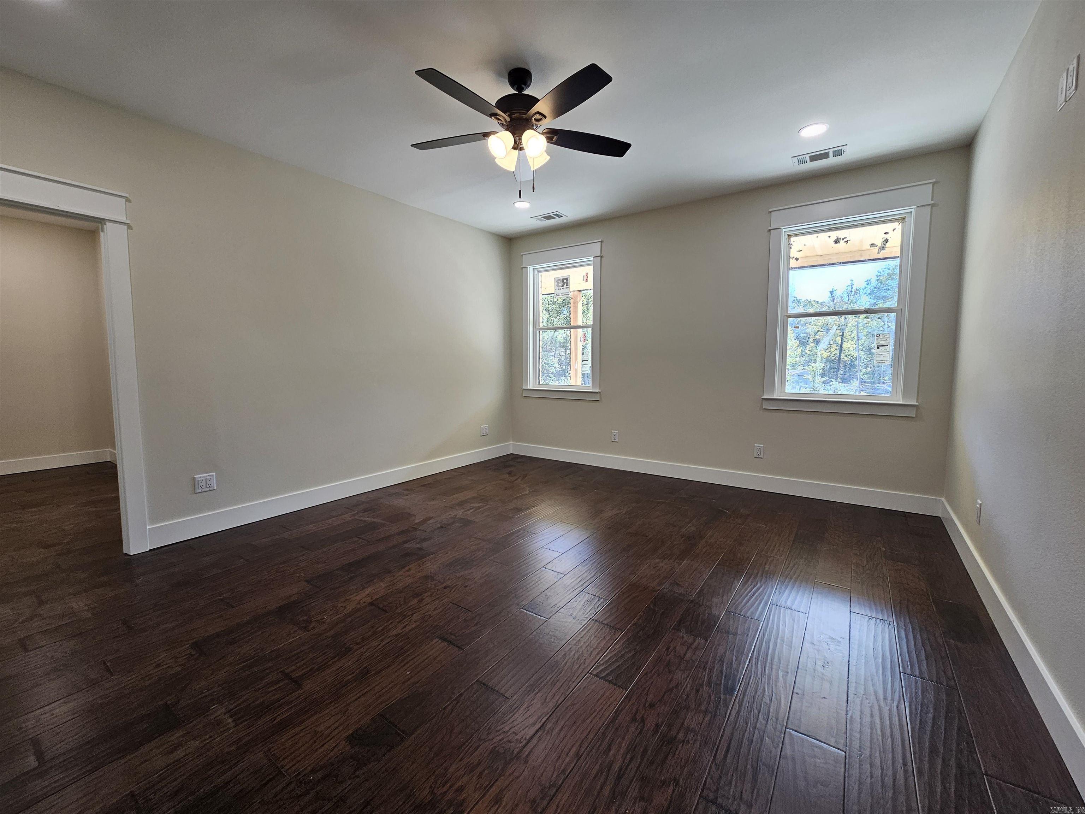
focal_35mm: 13
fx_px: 407
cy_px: 407
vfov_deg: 89.9
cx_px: 542
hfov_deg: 106.2
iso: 50
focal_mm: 2.2
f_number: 2.2
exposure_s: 1/60
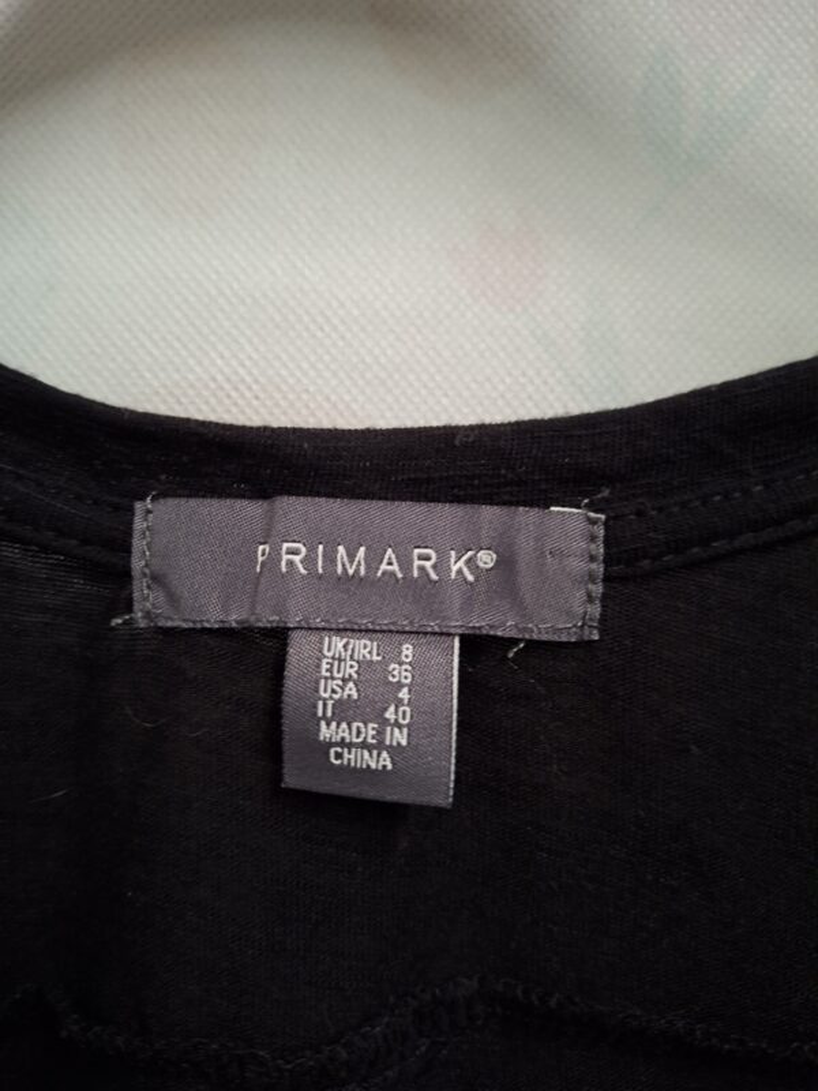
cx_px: 409
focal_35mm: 23
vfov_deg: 73.9
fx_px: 725
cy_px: 546
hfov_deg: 58.9
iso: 400
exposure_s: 1/33
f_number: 1.8
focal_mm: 5.54
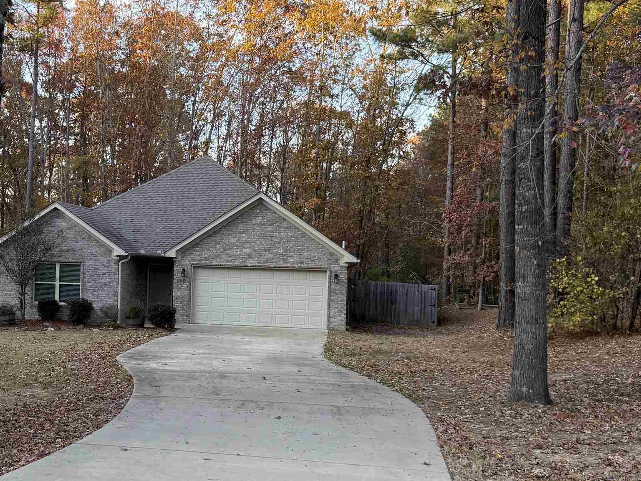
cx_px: 187
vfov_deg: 30.2
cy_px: 266
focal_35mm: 48
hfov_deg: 38.9
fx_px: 889
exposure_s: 1/295
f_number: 1.78
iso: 100
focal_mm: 6.76
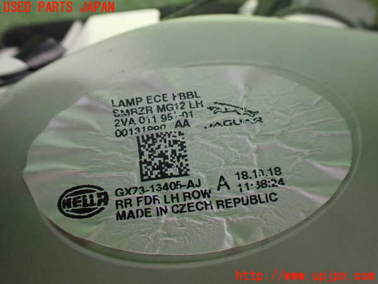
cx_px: 189
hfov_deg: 60.0
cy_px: 142
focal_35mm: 30
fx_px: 328
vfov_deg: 46.8
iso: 800
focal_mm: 5.4
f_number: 2.3
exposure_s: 1/40
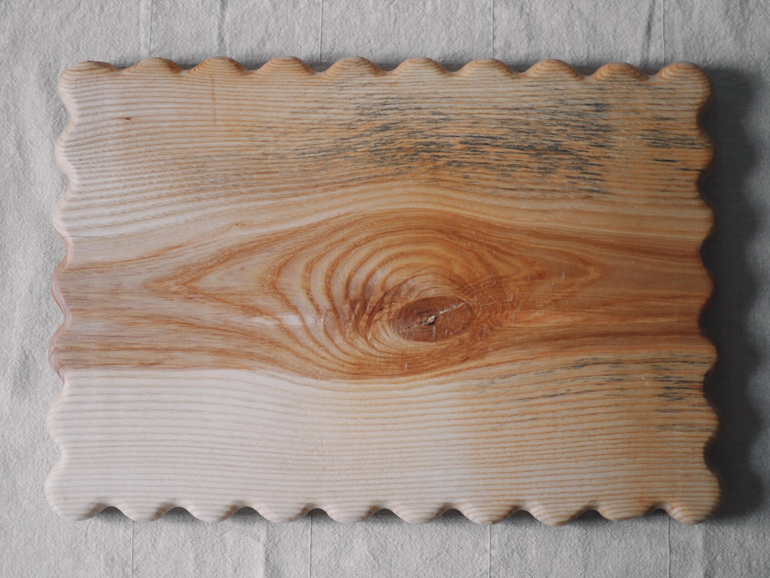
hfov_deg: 46.8
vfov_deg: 36.0
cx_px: 385
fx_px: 890
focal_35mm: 40
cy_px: 289
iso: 160
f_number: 1.7
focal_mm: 20
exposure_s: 1/100
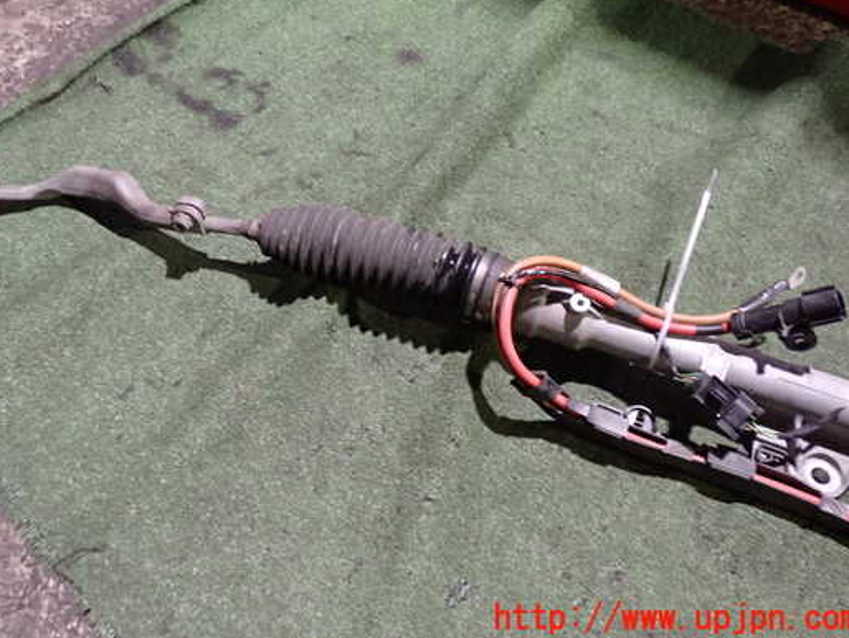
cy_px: 268
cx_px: 372
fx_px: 859
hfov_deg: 52.5
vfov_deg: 40.6
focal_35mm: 35
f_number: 2.3
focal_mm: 5.4
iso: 800
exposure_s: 1/20
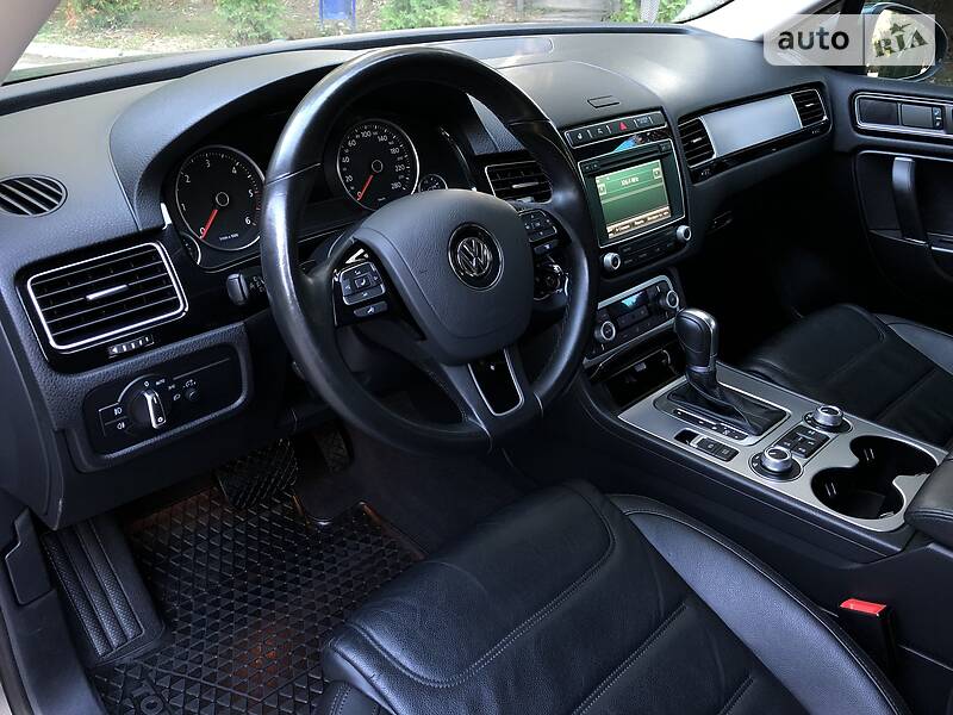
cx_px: 476
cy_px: 358
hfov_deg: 63.4
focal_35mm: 28
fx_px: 771
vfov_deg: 49.7
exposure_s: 1/15
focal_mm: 4
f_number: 1.8
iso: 100
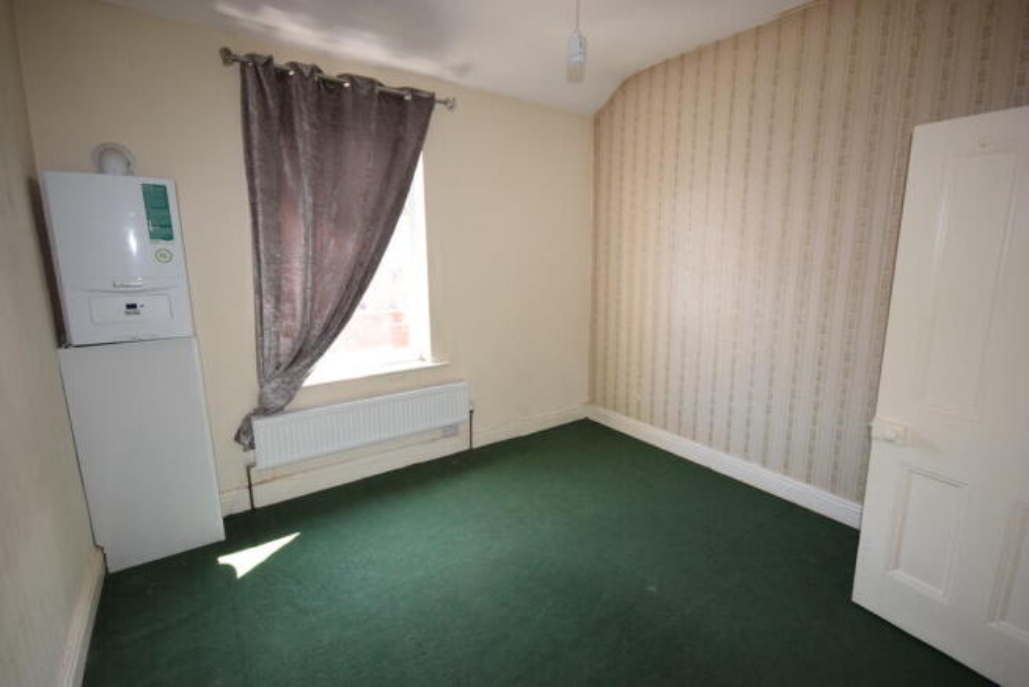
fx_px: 472
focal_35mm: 16
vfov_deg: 72.1
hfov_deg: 95.0
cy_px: 344
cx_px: 514
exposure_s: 1/125
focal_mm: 11
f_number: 5.6
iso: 800
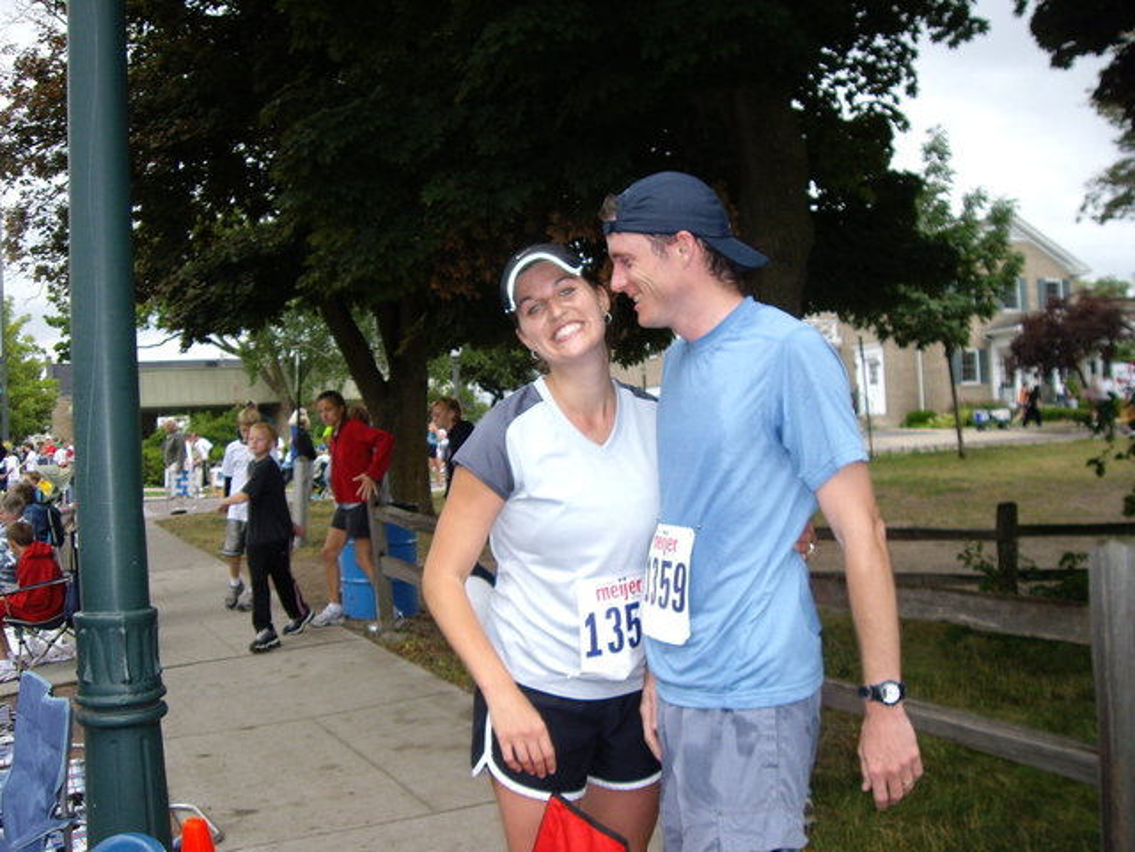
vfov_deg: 37.7
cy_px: 426
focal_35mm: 38
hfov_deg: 49.0
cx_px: 568
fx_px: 1246
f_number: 2.7
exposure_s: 1/250
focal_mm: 6.2
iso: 100
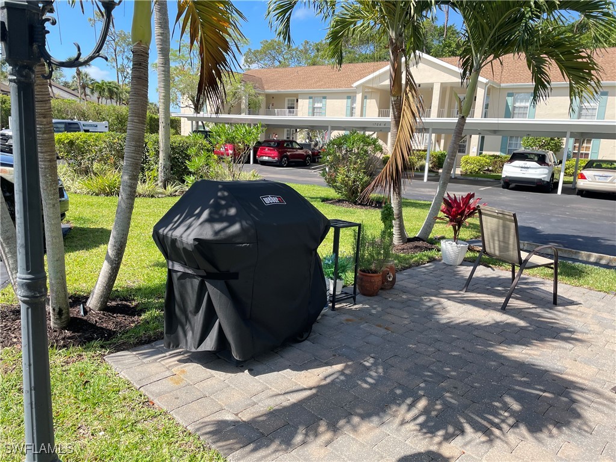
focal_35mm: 26
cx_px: 308
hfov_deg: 67.3
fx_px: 463
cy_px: 231
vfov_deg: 53.1
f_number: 1.6
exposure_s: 1/1062
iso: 32
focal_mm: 4.2
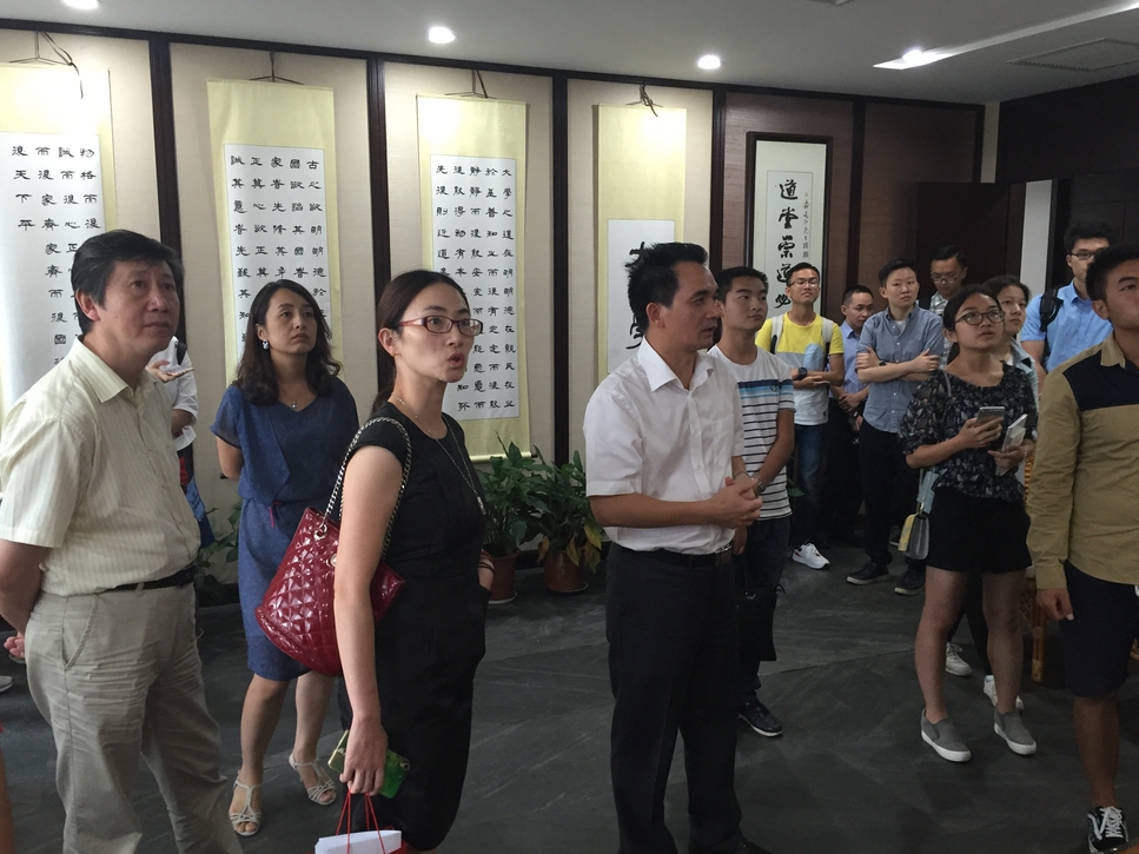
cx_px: 588
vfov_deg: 46.8
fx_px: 987
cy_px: 431
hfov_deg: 60.0
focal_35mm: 30
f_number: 2.2
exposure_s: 1/33
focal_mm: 4.15
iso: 160
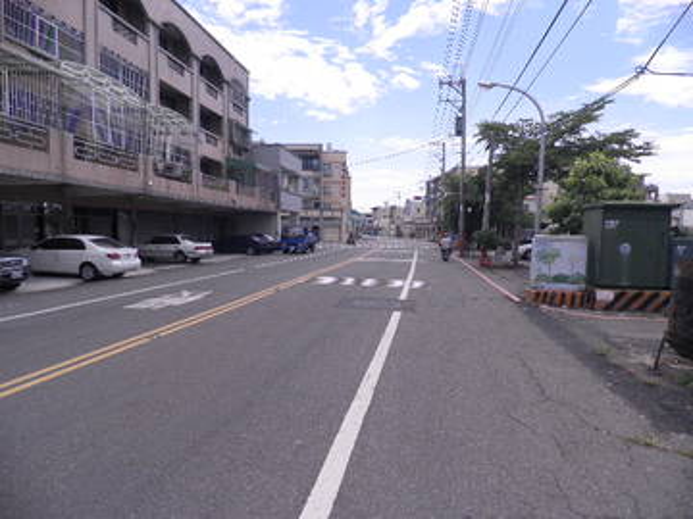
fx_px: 480
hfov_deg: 71.6
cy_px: 260
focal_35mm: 24
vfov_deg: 56.8
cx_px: 346
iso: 64
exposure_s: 1/125
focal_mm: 4.3
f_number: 8.3
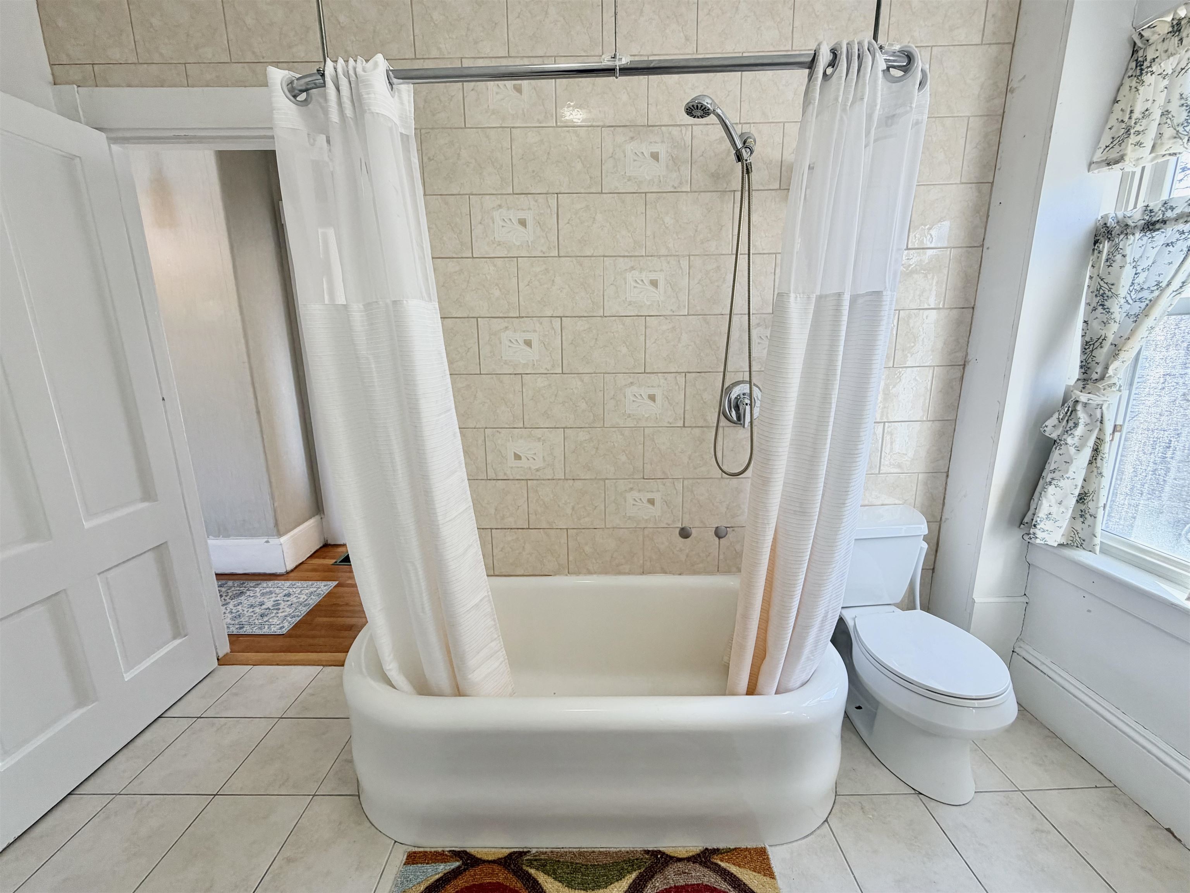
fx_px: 481
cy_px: 446
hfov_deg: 102.1
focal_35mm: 14
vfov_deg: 85.7
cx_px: 595
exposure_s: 1/120
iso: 125
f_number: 2.2
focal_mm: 2.22
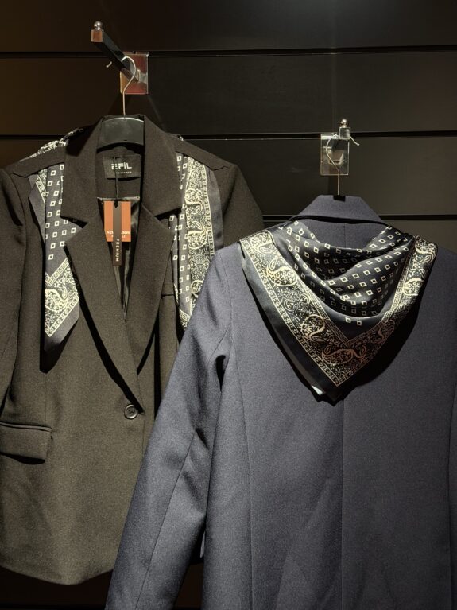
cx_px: 228
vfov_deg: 39.7
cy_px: 305
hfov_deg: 30.3
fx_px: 845
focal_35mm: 48
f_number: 1.78
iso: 125
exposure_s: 1/50
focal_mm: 6.76
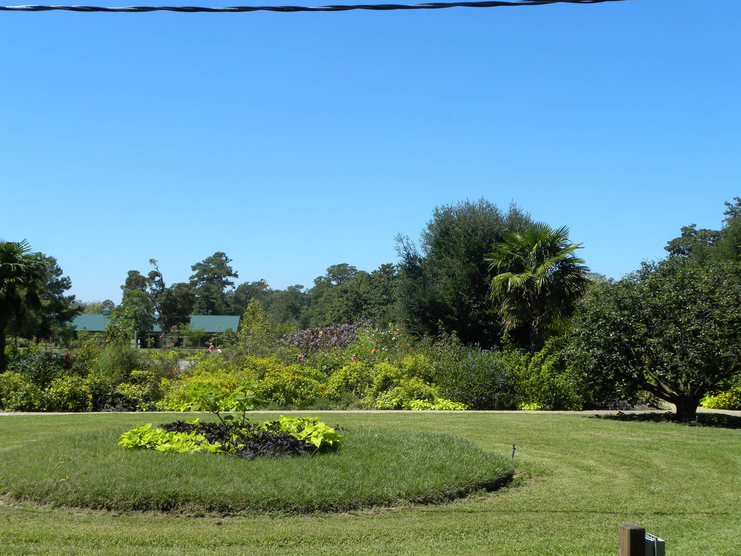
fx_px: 985
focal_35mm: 46
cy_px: 278
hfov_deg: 41.2
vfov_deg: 31.5
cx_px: 370
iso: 64
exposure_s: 1/286
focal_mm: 8.2
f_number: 5
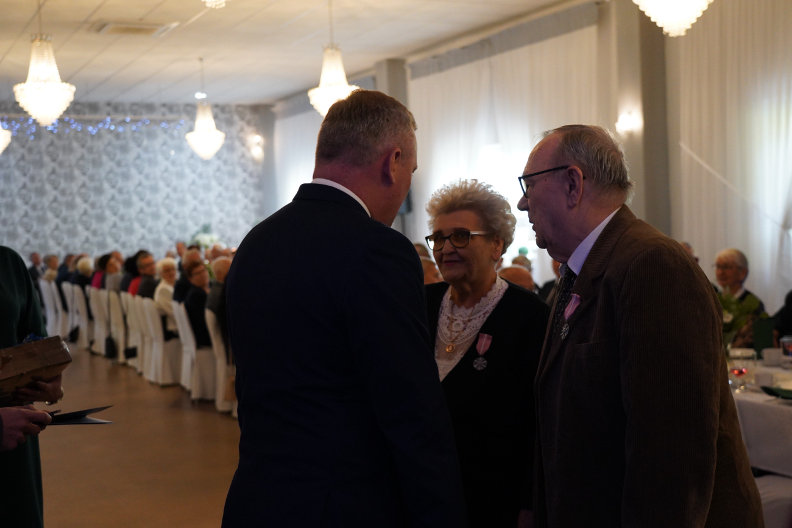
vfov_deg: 29.9
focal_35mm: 45
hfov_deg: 43.6
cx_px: 396
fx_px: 990
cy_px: 264
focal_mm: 45
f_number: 4
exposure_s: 1/160
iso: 5000
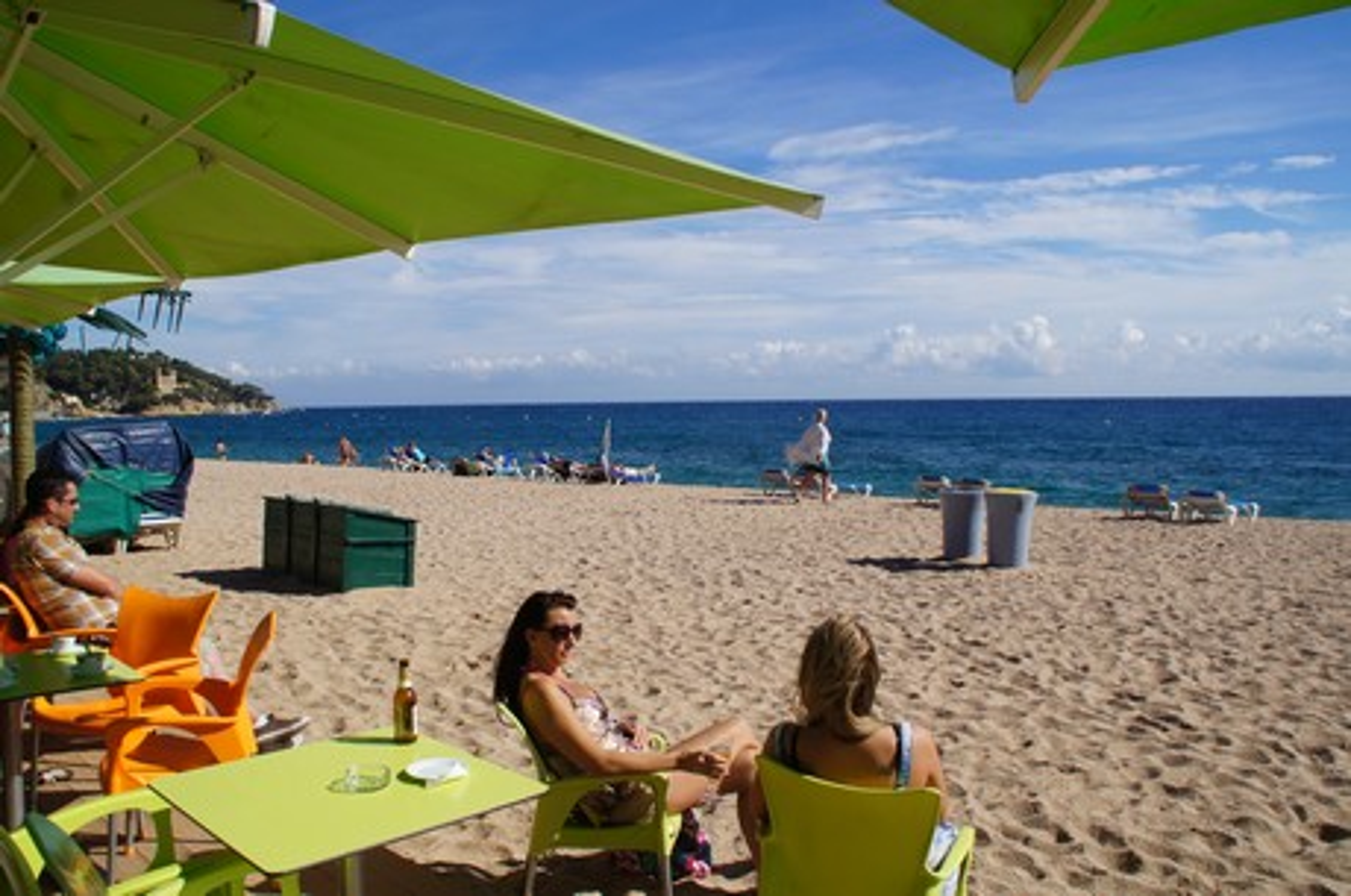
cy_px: 448
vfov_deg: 47.8
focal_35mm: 27
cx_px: 676
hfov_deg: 67.5
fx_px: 1011
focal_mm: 18
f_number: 11
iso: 100
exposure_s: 1/200
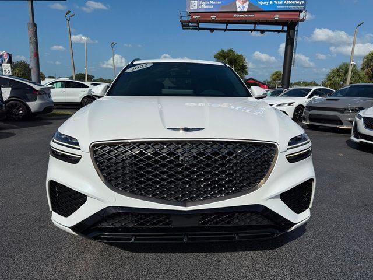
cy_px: 140
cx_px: 186
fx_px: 259
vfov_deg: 56.8
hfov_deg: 71.6
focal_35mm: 24
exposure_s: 1/14286
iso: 80
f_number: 1.78
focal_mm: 6.76
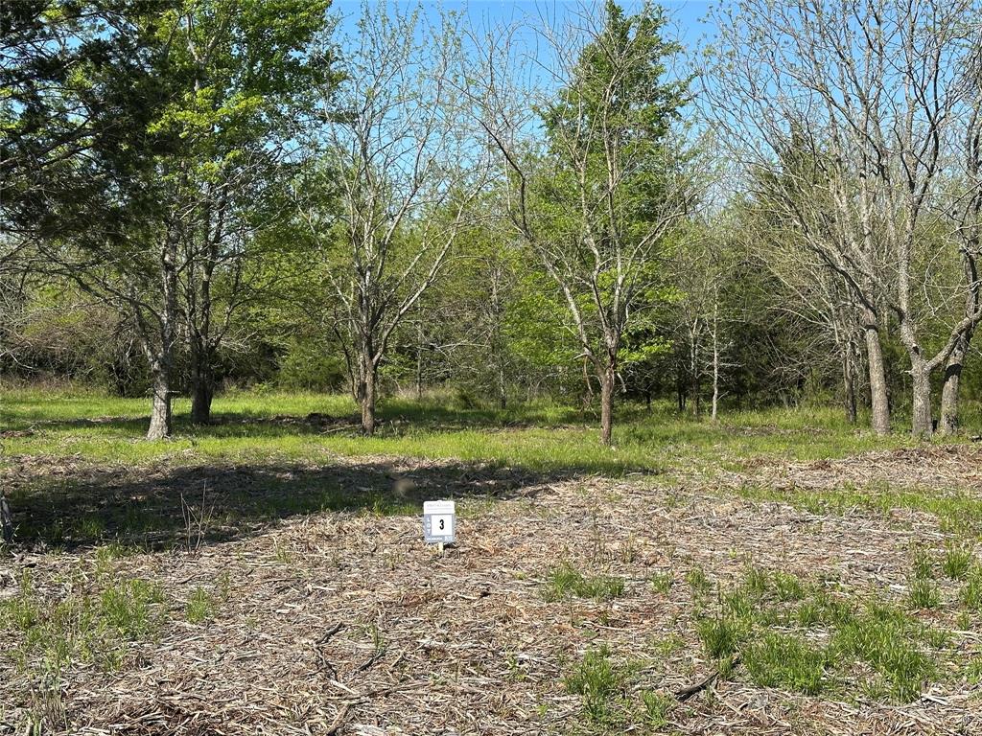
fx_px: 1362
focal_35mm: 48
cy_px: 368
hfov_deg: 39.7
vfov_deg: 30.3
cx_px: 491
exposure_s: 1/2976
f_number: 1.78
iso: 64
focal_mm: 6.86
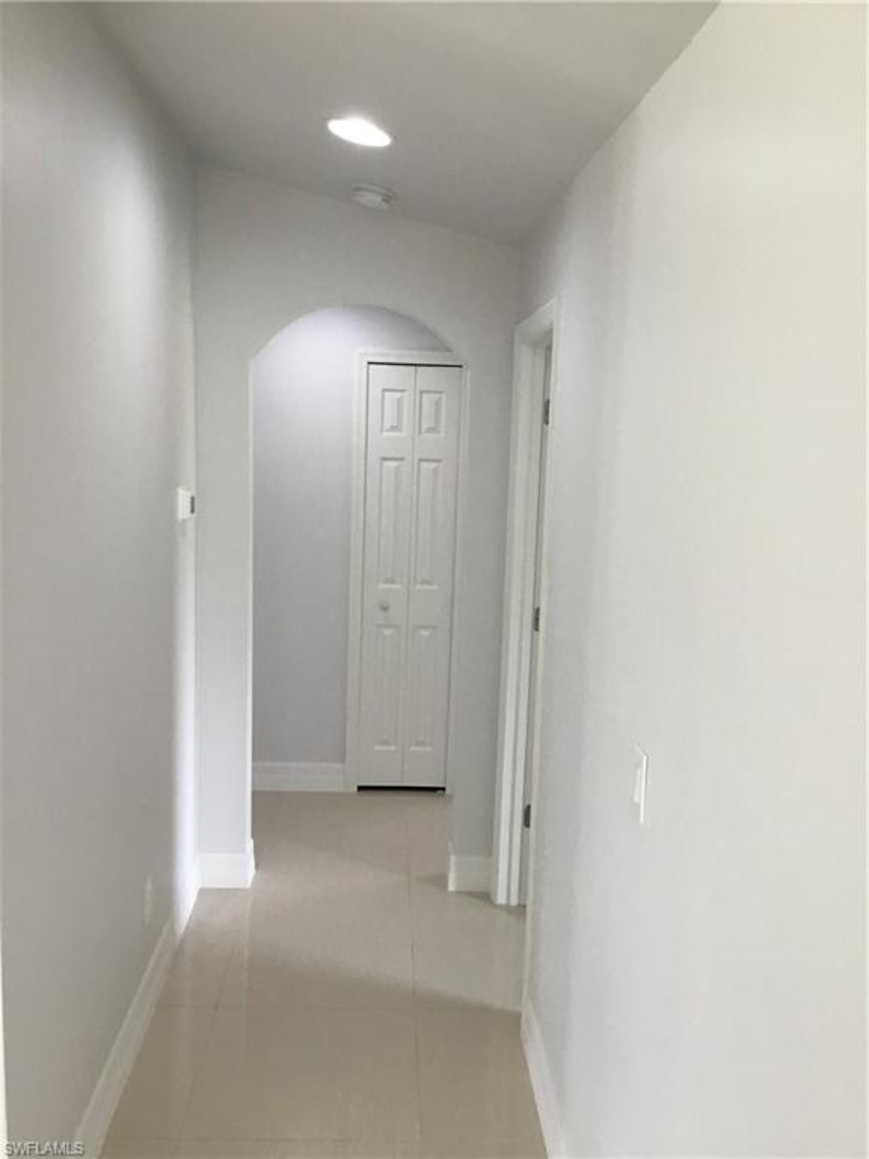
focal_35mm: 31
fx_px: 1038
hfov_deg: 45.4
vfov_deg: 58.4
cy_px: 580
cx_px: 434
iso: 32
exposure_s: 1/30
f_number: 2.4
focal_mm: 3.3
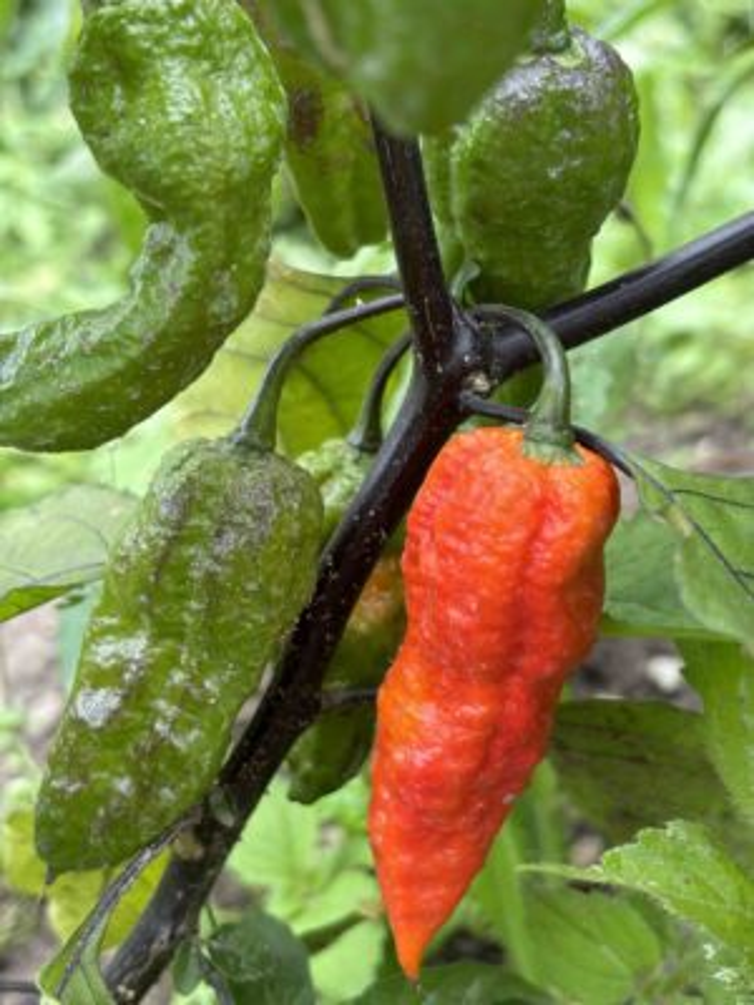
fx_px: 1510
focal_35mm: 52
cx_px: 377
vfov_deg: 36.8
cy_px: 502
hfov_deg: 28.0
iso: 50
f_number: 1.6
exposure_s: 1/69
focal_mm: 5.96
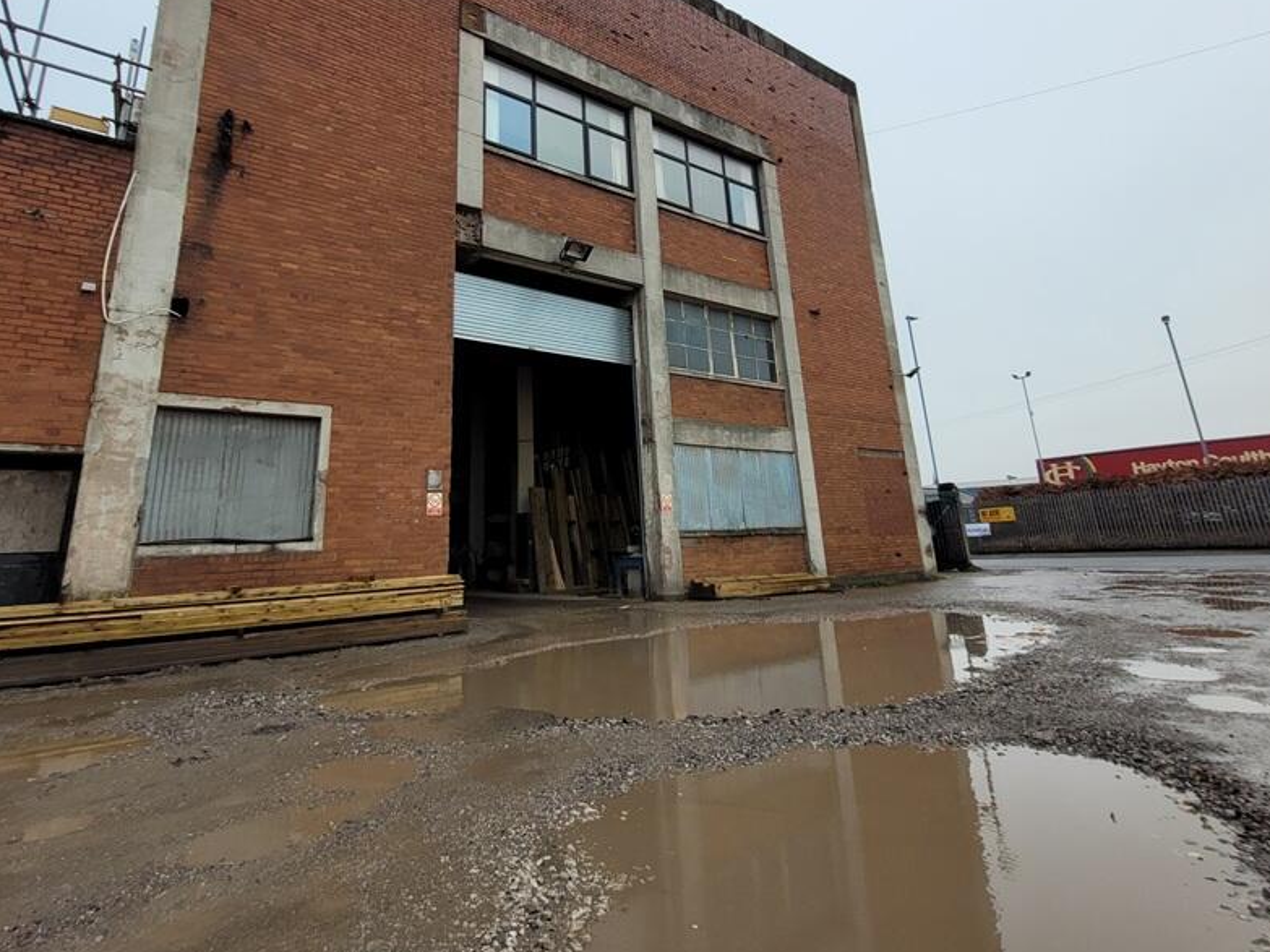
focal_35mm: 17
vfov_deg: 74.1
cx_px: 620
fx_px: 624
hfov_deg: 91.0
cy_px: 392
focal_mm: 1.74
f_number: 2.2
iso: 40
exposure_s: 1/127
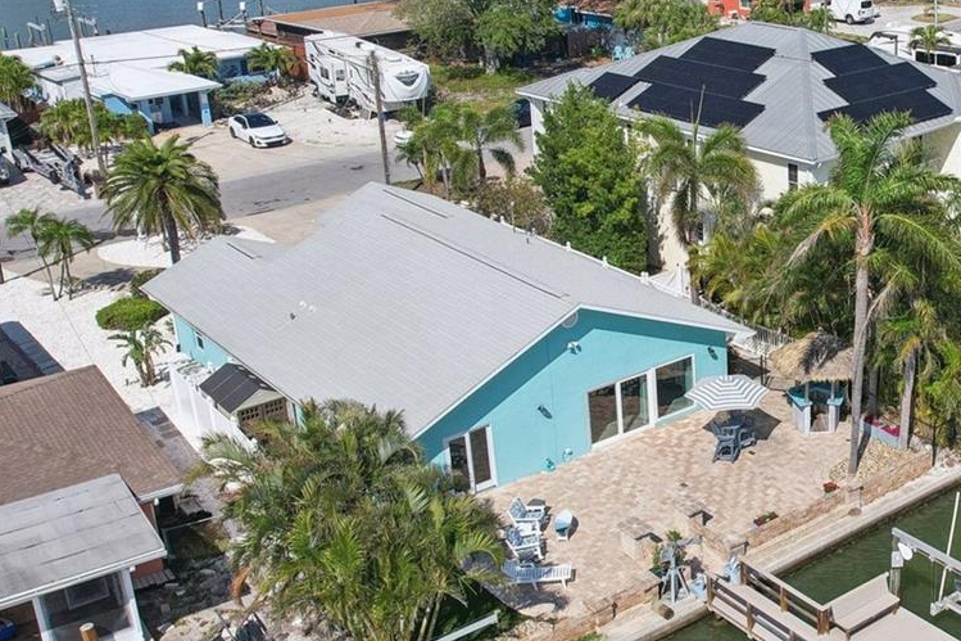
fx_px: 1254
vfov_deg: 28.6
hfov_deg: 39.4
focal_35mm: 47
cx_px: 838
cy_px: 298
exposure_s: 1/2500
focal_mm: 8.4
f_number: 2.8
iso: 100
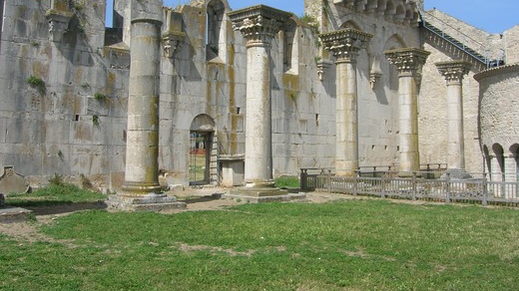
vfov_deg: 30.9
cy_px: 94
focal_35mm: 38
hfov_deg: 52.8
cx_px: 265
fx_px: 523
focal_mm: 5.7
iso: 50
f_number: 4.9
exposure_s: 1/385
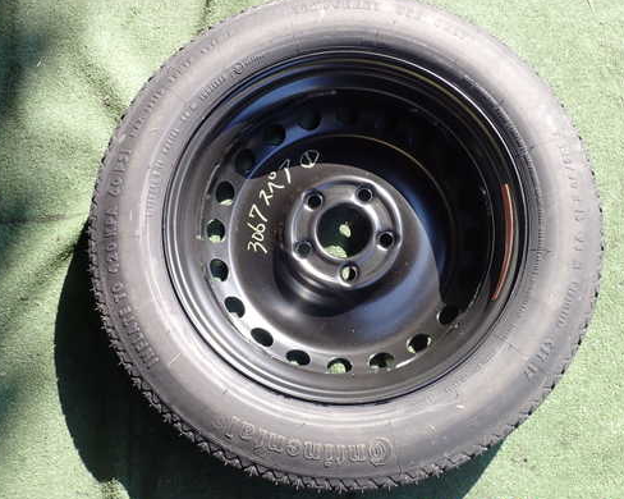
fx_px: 665
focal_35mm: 36
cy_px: 242
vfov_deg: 41.1
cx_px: 329
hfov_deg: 50.3
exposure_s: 1/125
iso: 100
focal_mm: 5.4
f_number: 3.2
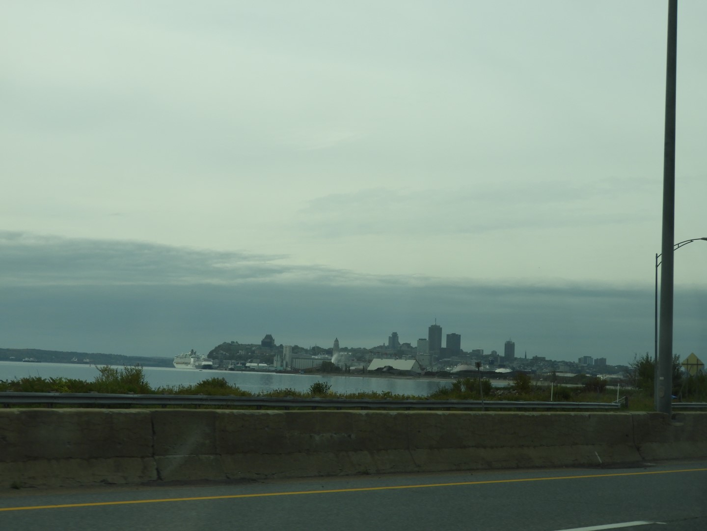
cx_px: 354
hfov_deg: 27.8
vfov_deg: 21.0
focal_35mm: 70
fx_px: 1430
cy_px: 266
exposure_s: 1/1000
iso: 100
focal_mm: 12.5
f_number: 4.5
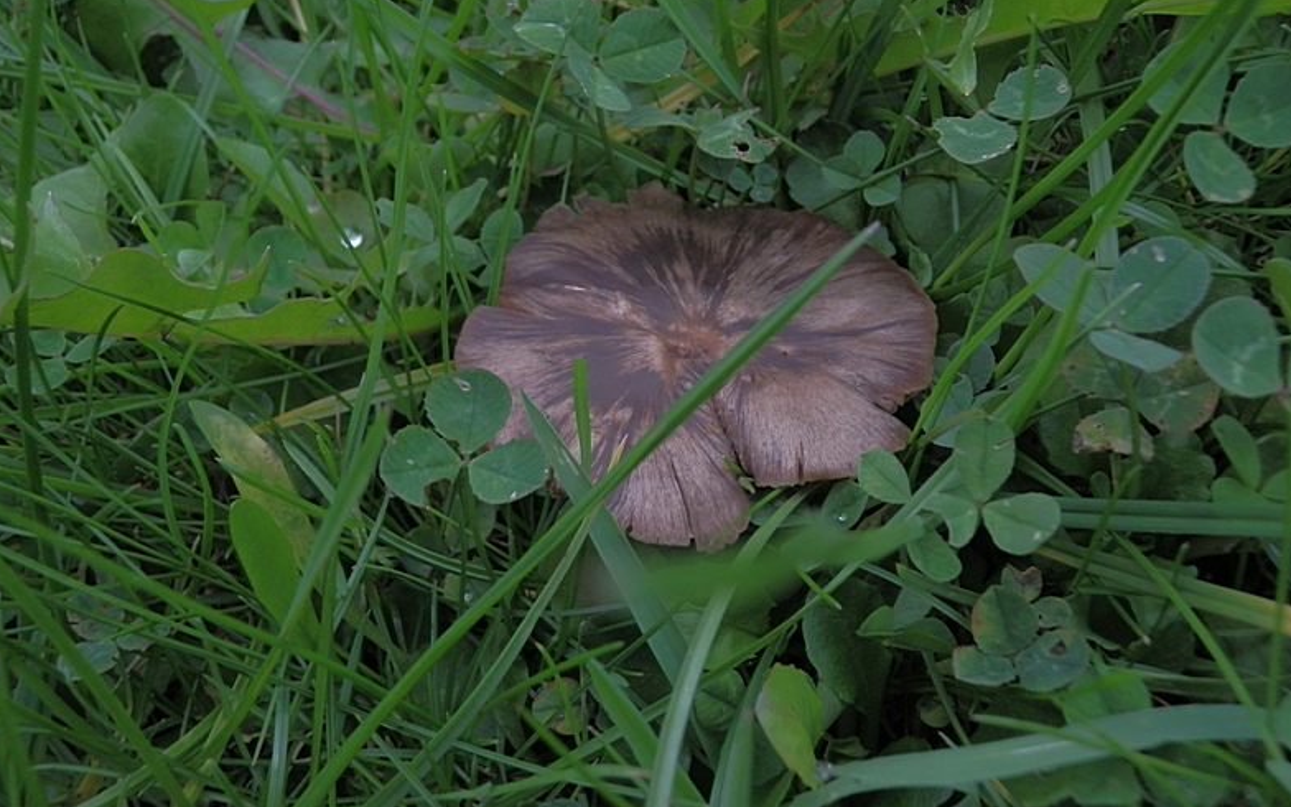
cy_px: 326
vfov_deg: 31.9
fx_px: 1407
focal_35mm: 40
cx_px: 644
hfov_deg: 49.3
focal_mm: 6.7
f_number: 3.9
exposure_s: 1/320
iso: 200
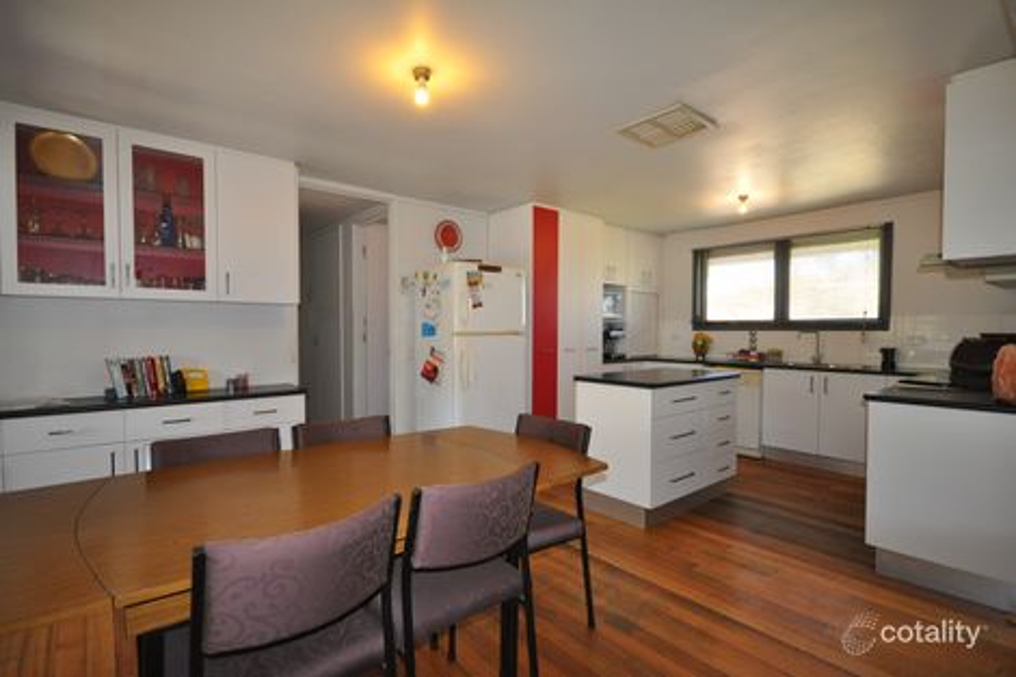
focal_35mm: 17
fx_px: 487
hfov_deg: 92.5
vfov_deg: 69.6
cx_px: 508
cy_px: 338
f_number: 4.2
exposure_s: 1/60
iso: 800
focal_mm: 11.5
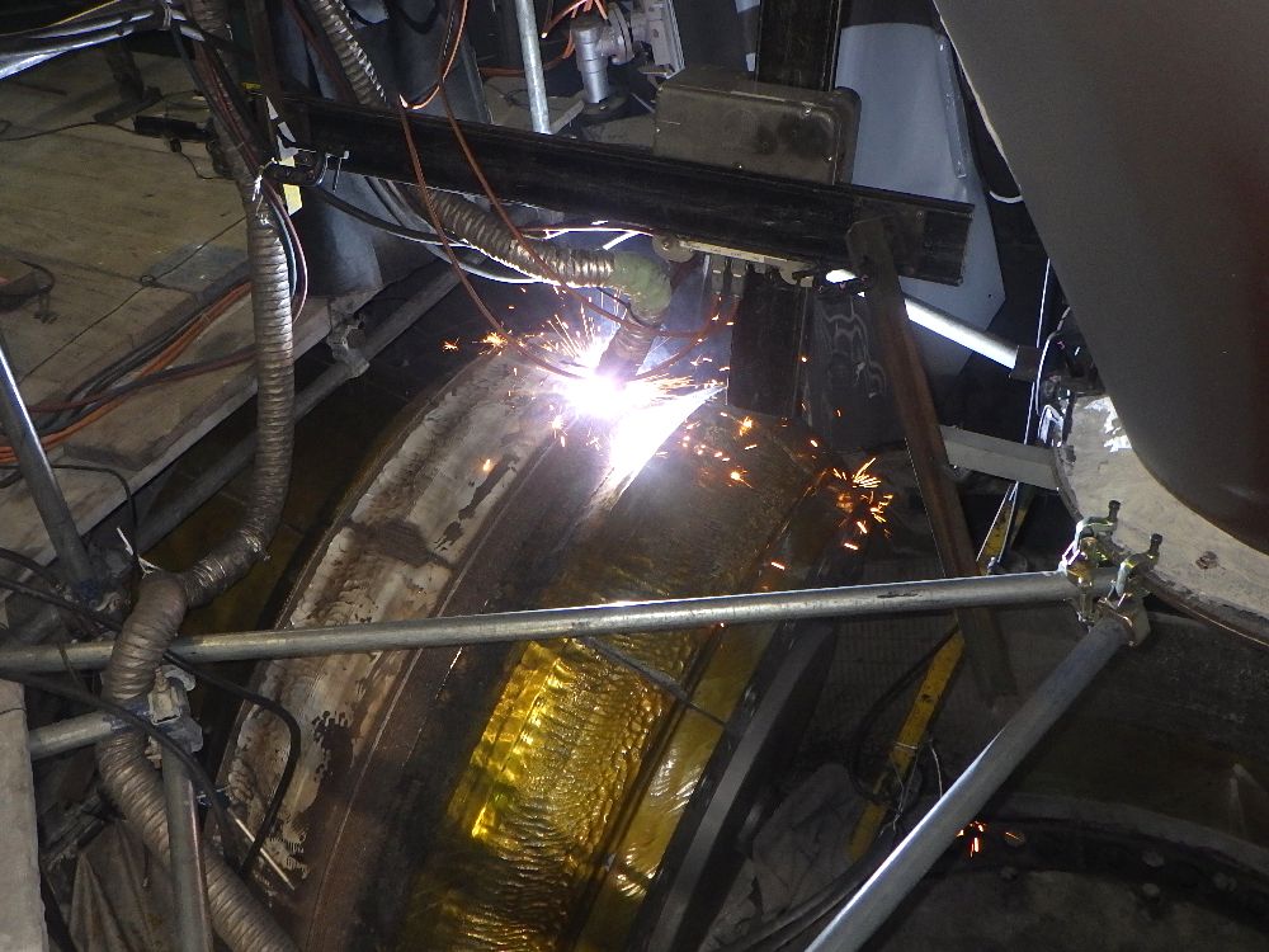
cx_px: 634
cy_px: 476
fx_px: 1026
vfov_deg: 49.7
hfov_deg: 63.4
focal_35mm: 28
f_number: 3.5
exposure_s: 1/60
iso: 320
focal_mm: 5
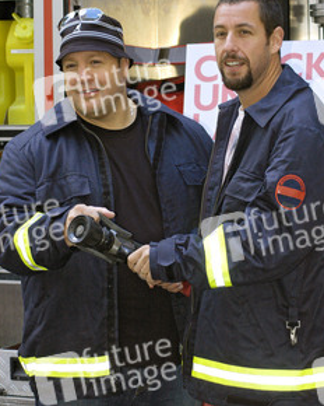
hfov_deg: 11.3
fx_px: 1630
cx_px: 145
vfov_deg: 14.2
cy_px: 162
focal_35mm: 136
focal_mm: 70
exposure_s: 1/125
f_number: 5.6
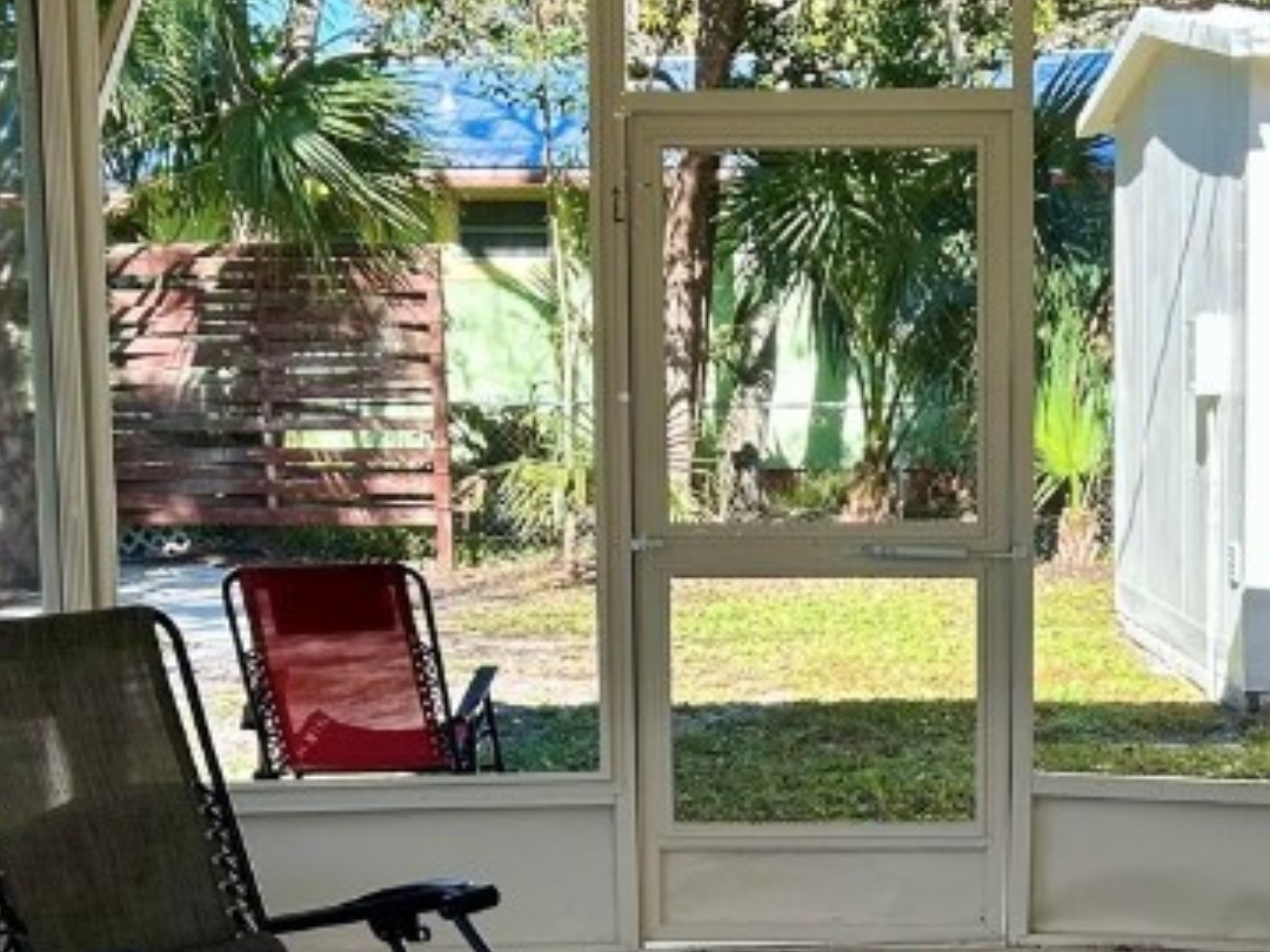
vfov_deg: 19.8
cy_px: 716
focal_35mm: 74
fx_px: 2715
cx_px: 861
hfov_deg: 26.2
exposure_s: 1/404
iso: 50
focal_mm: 5.7
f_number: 1.5
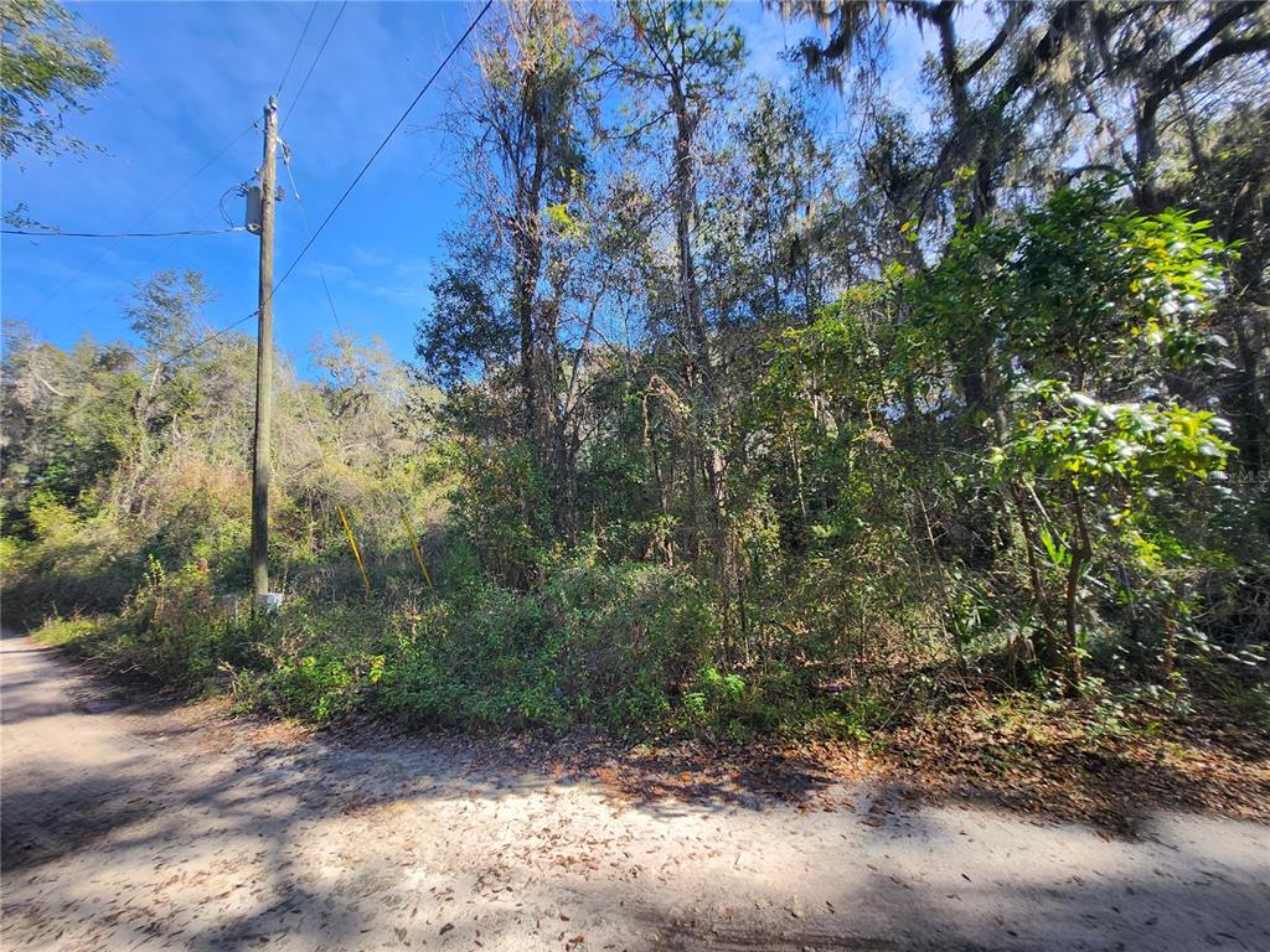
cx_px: 635
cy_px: 476
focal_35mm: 13
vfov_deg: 89.9
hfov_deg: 106.2
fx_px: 477
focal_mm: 1.7
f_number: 2.2
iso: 32
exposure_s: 1/241
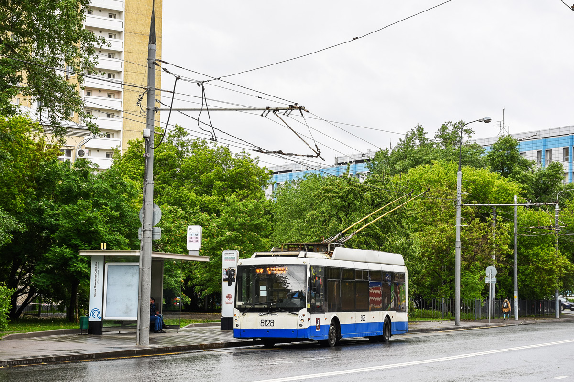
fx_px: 1196
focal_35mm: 75
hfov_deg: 27.0
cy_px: 191
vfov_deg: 18.2
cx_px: 287
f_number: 8
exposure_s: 1/60
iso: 200
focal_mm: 50
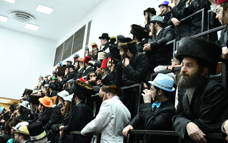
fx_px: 280
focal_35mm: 45
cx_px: 114
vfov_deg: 28.6
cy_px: 67
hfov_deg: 44.4
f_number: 3.2
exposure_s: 1/250
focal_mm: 44
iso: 2500
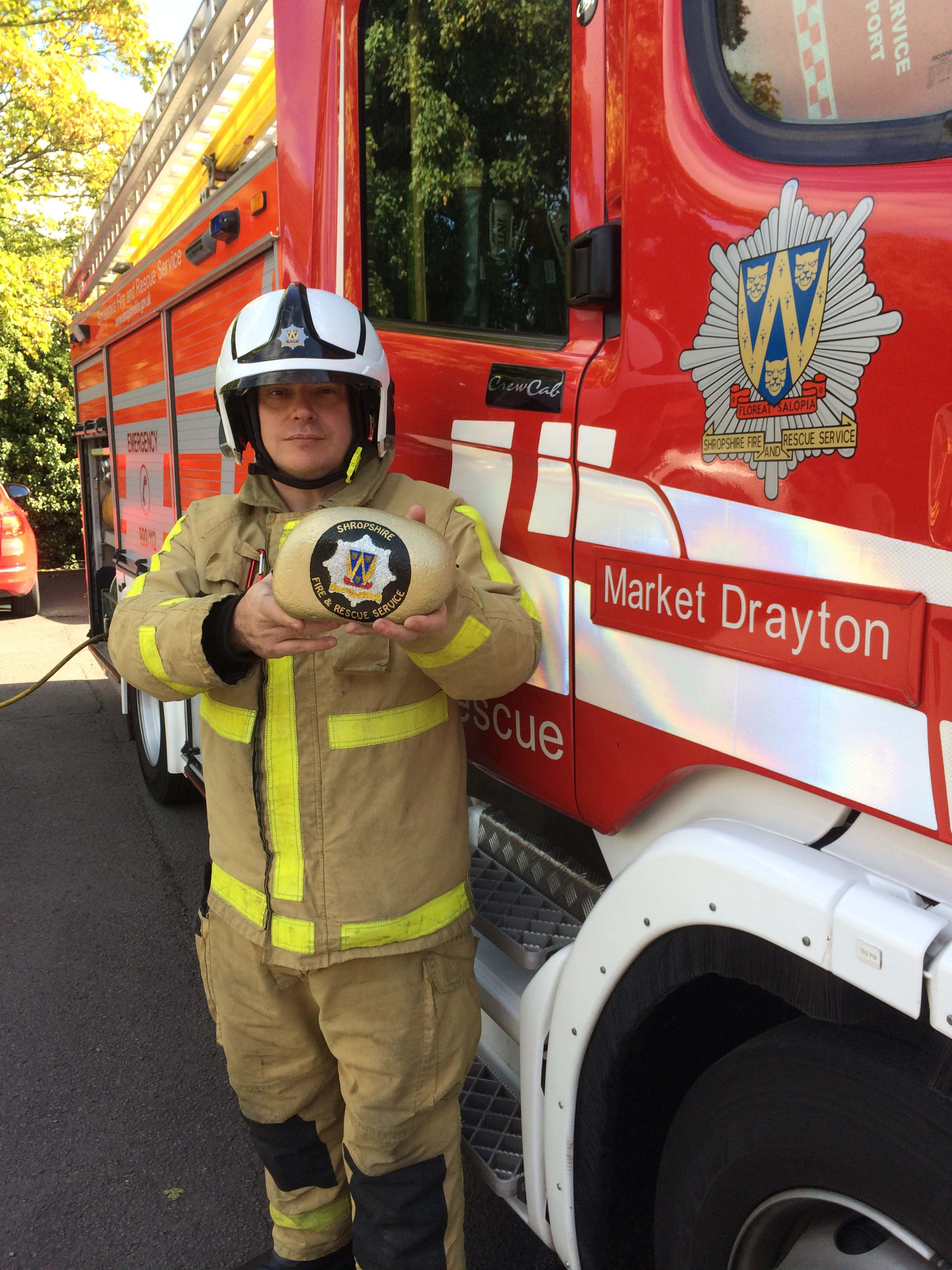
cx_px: 476
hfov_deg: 48.2
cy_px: 635
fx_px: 1063
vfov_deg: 61.7
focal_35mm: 29
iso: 32
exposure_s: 1/419
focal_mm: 4.15
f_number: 2.2
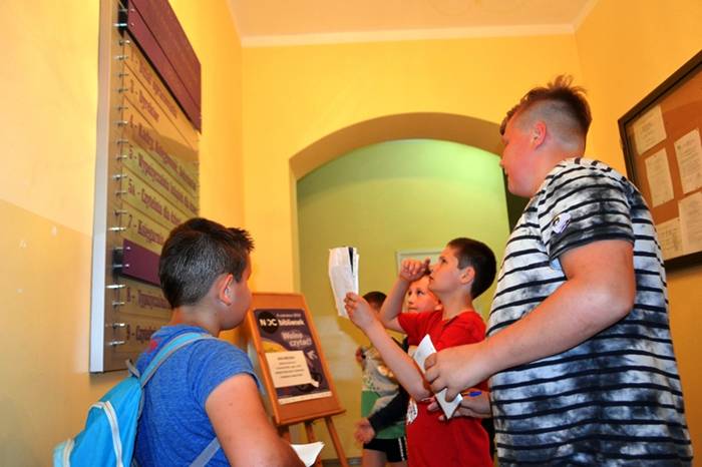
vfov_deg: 47.9
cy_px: 234
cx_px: 351
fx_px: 526
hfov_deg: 67.4
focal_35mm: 27
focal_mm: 18
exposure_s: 1/60
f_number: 3.5
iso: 1400
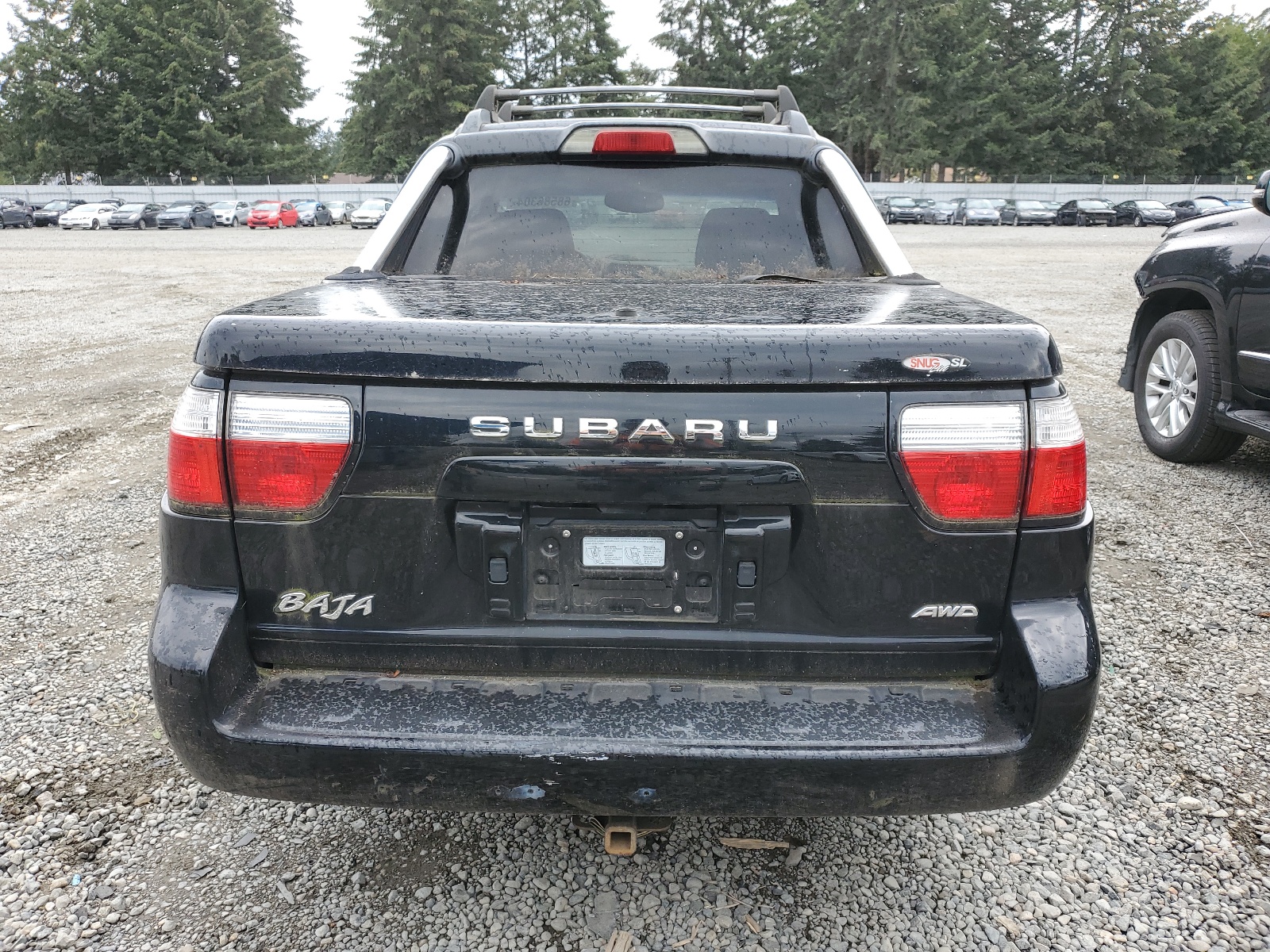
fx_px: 954
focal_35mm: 26
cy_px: 476
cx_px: 635
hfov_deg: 67.3
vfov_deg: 53.1
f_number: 1.5
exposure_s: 1/556
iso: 50
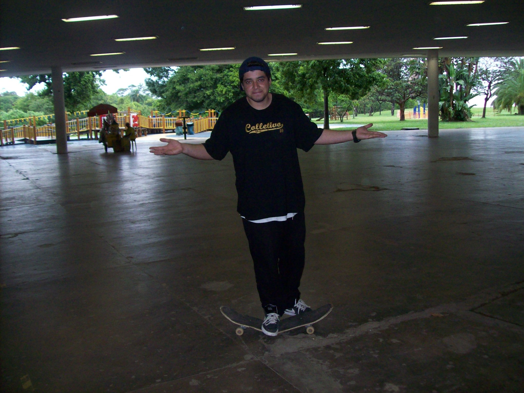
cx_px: 262
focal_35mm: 36
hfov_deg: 51.4
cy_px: 196
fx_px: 545
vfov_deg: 39.7
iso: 200
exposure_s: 1/64
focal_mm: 6
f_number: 2.7
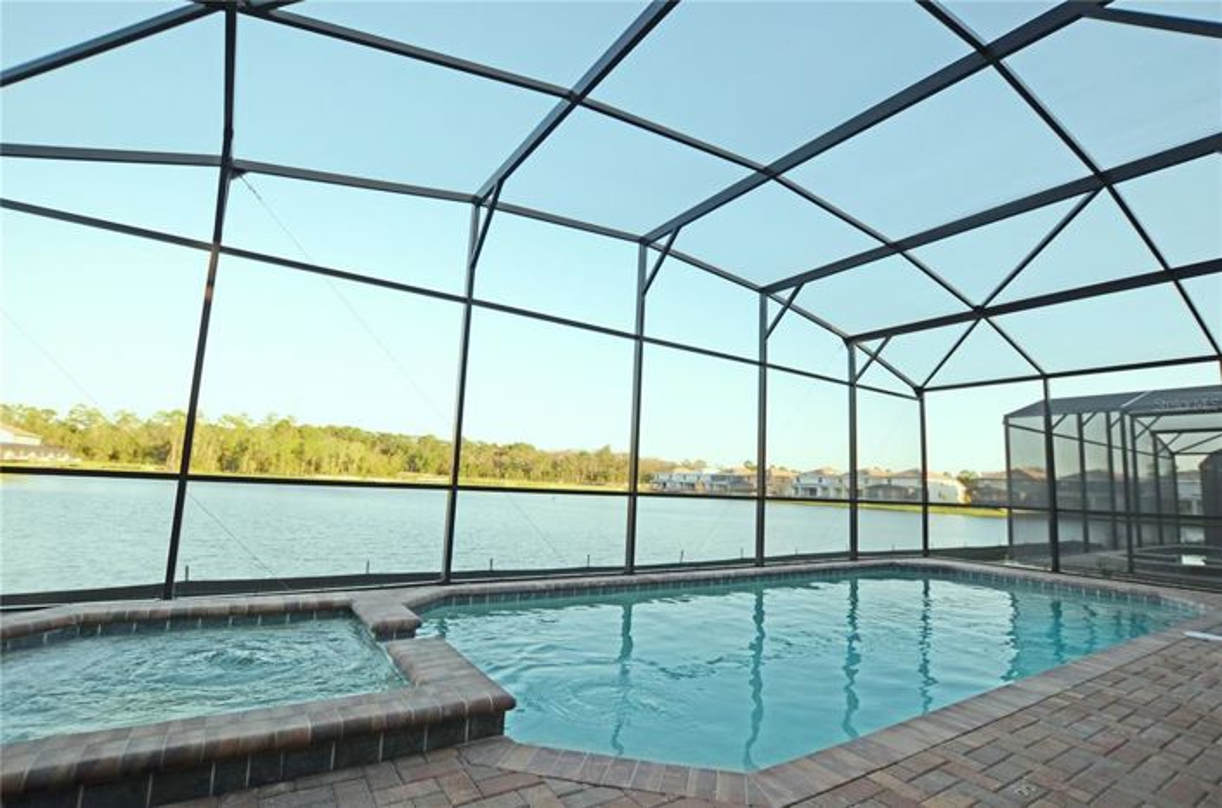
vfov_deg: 77.0
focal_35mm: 15
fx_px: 508
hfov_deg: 100.5
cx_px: 611
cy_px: 404
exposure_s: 1/160
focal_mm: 10
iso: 100
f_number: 4.5
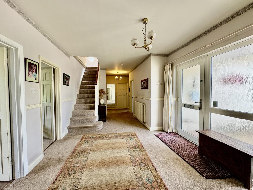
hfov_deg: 102.1
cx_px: 126
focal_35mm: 14
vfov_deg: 85.7
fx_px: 102
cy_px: 95
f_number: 2.2
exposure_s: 1/99
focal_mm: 2.22
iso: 125
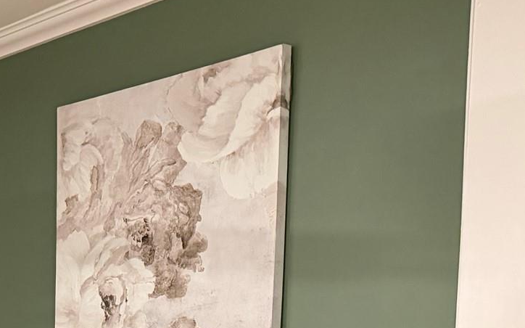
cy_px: 484
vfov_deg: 16.5
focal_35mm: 72
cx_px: -132
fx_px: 1030
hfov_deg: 25.2
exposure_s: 1/40
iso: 800
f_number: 1.78
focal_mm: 6.76
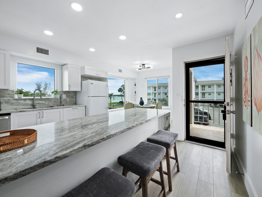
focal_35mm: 14
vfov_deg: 85.7
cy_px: 98
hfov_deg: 102.0
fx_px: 106
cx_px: 131
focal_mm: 7
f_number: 11
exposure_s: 1/25
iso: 400
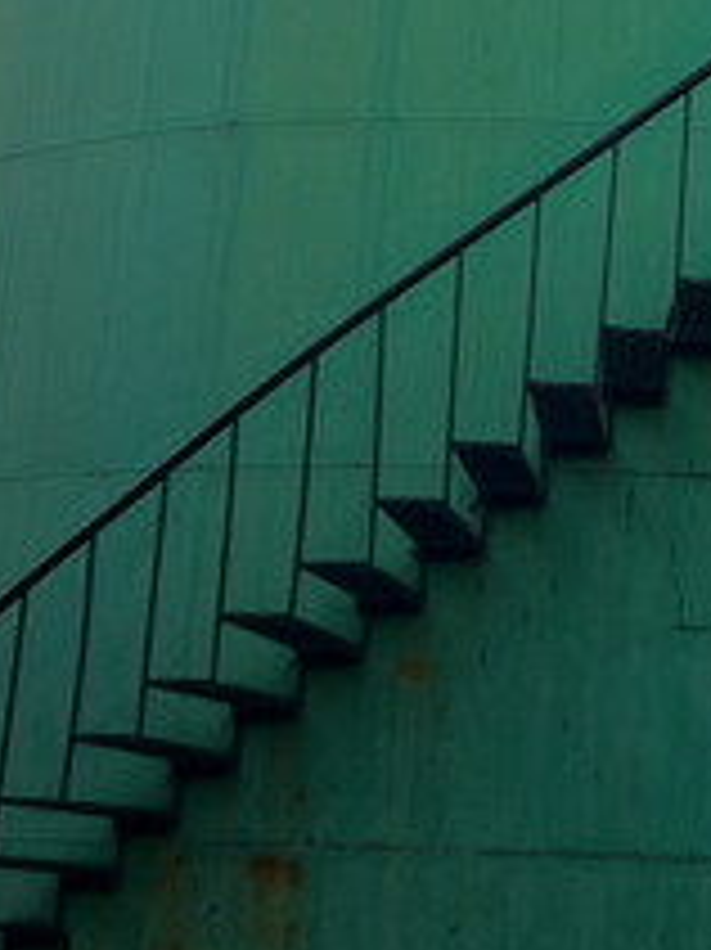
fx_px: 2275
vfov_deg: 23.5
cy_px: 396
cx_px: 720
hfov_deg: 17.3
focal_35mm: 83
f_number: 2.8
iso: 80
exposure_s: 1/17
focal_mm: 3.85
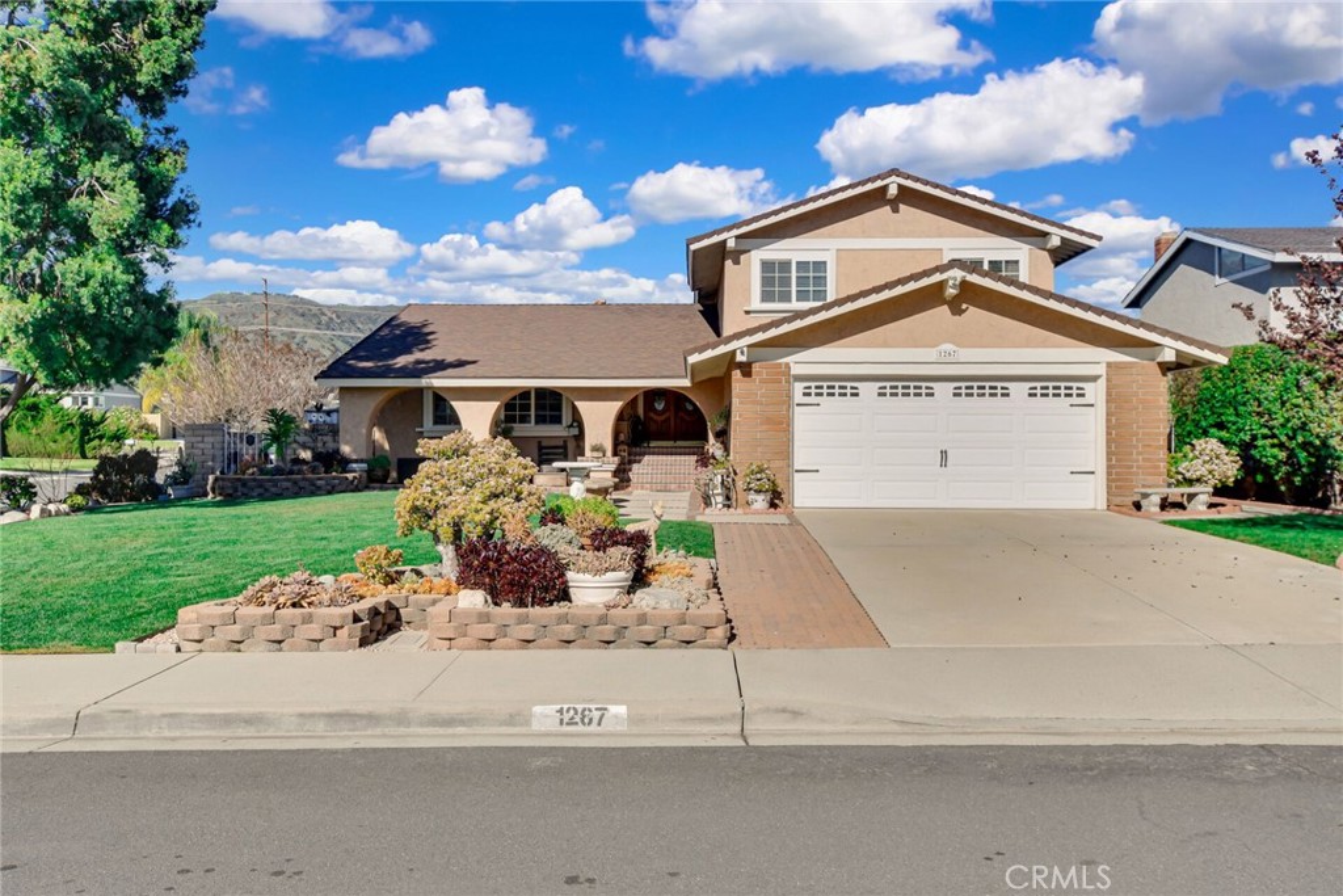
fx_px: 1119
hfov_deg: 61.9
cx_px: 672
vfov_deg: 43.6
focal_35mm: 30
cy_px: 448
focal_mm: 20
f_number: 14
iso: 400
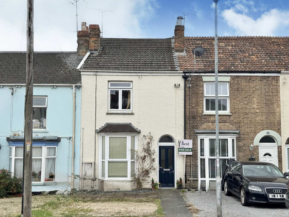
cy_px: 108
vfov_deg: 30.3
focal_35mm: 48
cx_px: 144
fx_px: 401
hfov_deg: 39.7
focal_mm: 6.76
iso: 64
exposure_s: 1/2110
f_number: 1.78
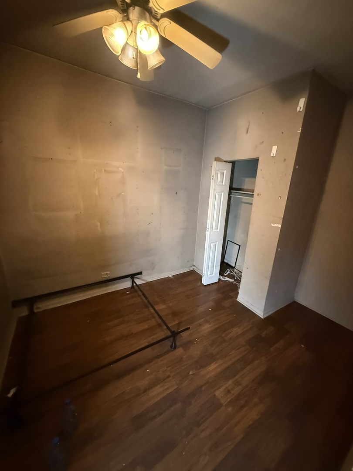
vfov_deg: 102.1
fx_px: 190
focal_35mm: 14
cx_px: 176
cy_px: 236
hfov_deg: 85.7
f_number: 2.2
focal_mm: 2.22
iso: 1250
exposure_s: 1/30
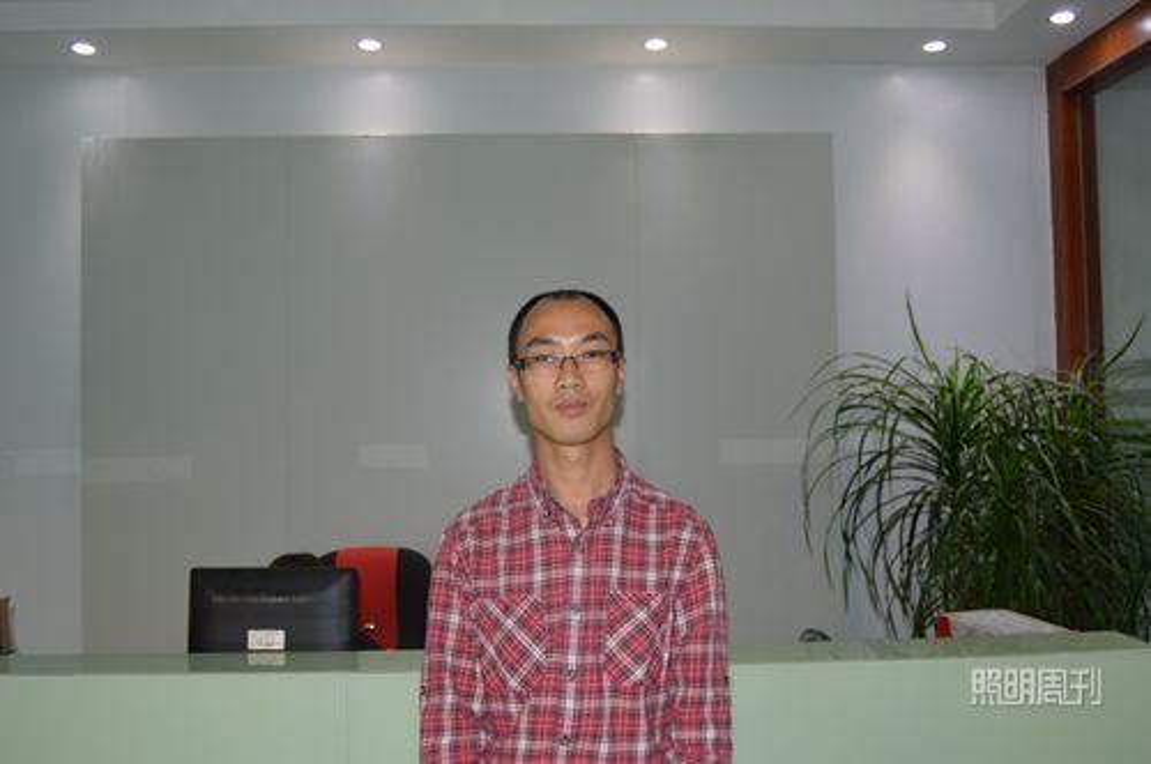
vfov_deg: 38.3
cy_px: 382
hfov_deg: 55.2
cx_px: 576
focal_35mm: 34
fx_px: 1102
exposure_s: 1/60
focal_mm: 23
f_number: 4
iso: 400
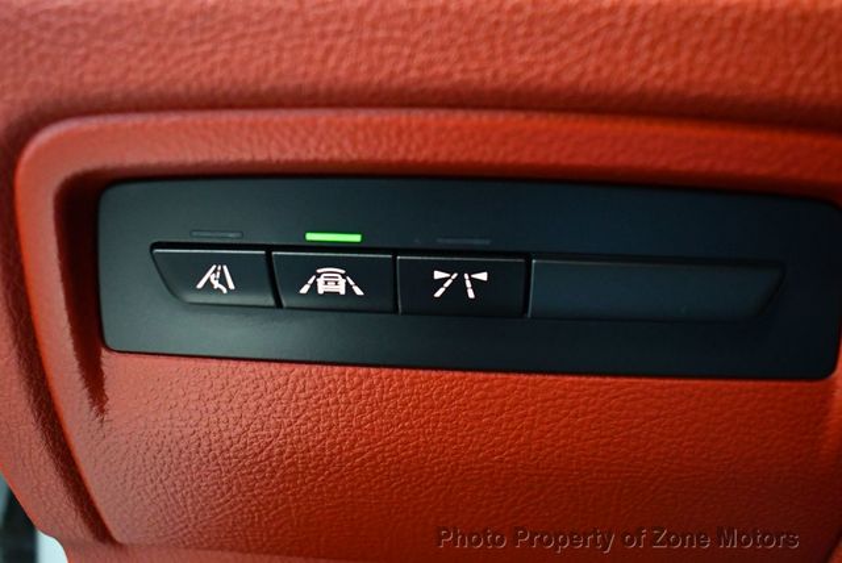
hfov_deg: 53.1
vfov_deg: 36.9
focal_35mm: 36
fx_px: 843
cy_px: 282
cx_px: 421
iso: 5000
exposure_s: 1/60
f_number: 3.5
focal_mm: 18
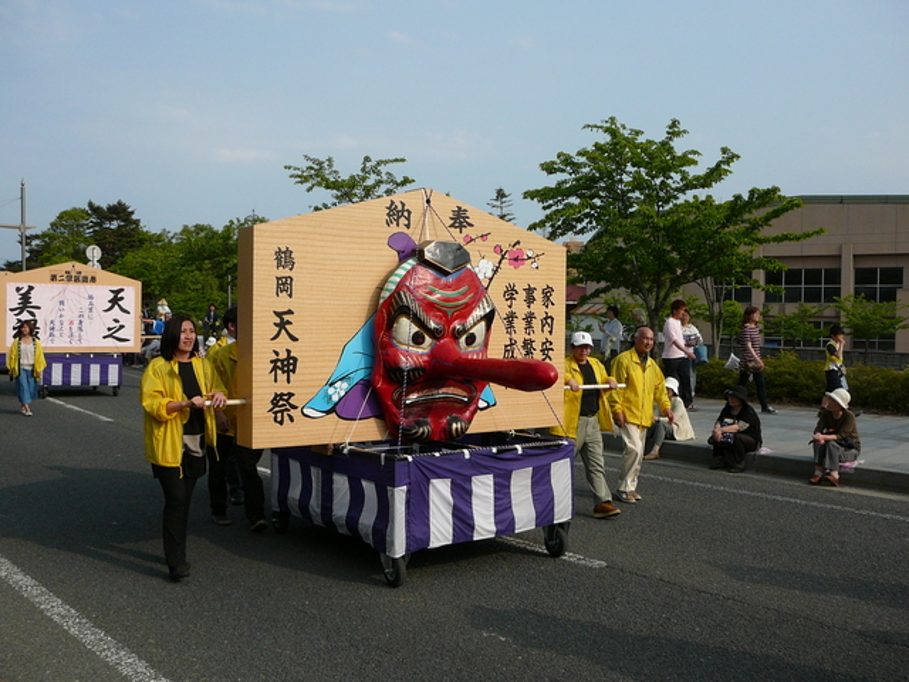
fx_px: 919
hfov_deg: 52.6
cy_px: 341
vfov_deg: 40.7
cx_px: 454
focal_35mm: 35
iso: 80
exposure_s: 1/640
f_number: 5
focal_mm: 5.2
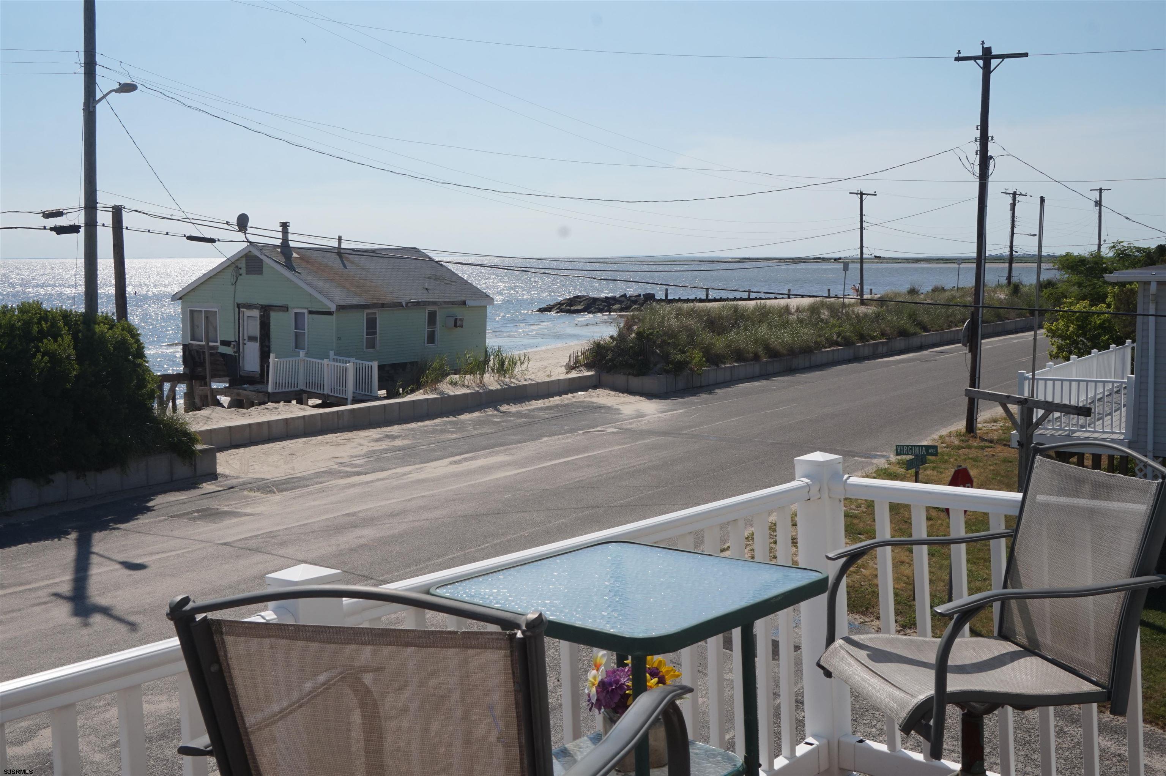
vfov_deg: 35.4
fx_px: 1214
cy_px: 388
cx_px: 583
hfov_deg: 51.3
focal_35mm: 38
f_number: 16
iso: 100
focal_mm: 25
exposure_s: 1/160
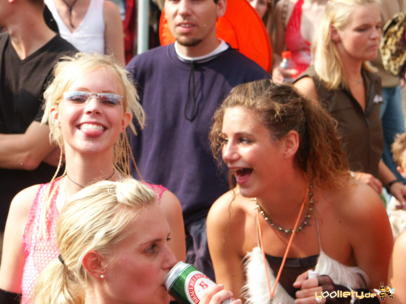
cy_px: 152
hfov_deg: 14.9
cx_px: 203
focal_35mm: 132
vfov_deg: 11.2
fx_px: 1548
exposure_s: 1/1000
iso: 200
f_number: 4.5
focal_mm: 33.51
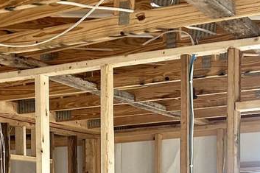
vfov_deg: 13.3
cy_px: 240
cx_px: 52
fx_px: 707
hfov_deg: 20.6
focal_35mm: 98
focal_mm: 5.7
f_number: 1.5
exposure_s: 1/108
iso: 125
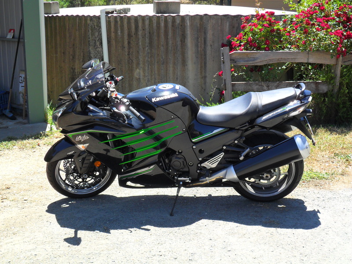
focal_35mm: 52
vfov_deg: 28.0
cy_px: 132
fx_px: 529
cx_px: 176
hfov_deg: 36.8
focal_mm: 9.3
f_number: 5
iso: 100
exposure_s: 1/180
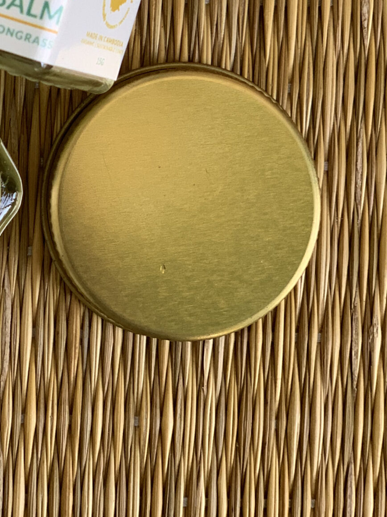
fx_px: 1715
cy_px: 52
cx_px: 4
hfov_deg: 12.7
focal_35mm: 115
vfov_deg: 16.9
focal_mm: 6
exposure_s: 1/122
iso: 64
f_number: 2.4
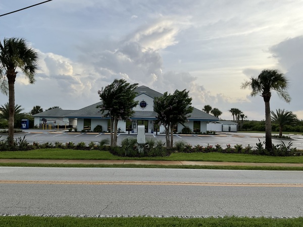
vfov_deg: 48.2
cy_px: 114
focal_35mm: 29
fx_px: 254
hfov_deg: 61.7
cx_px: 152
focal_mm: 3
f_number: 1.8
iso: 16
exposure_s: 1/804
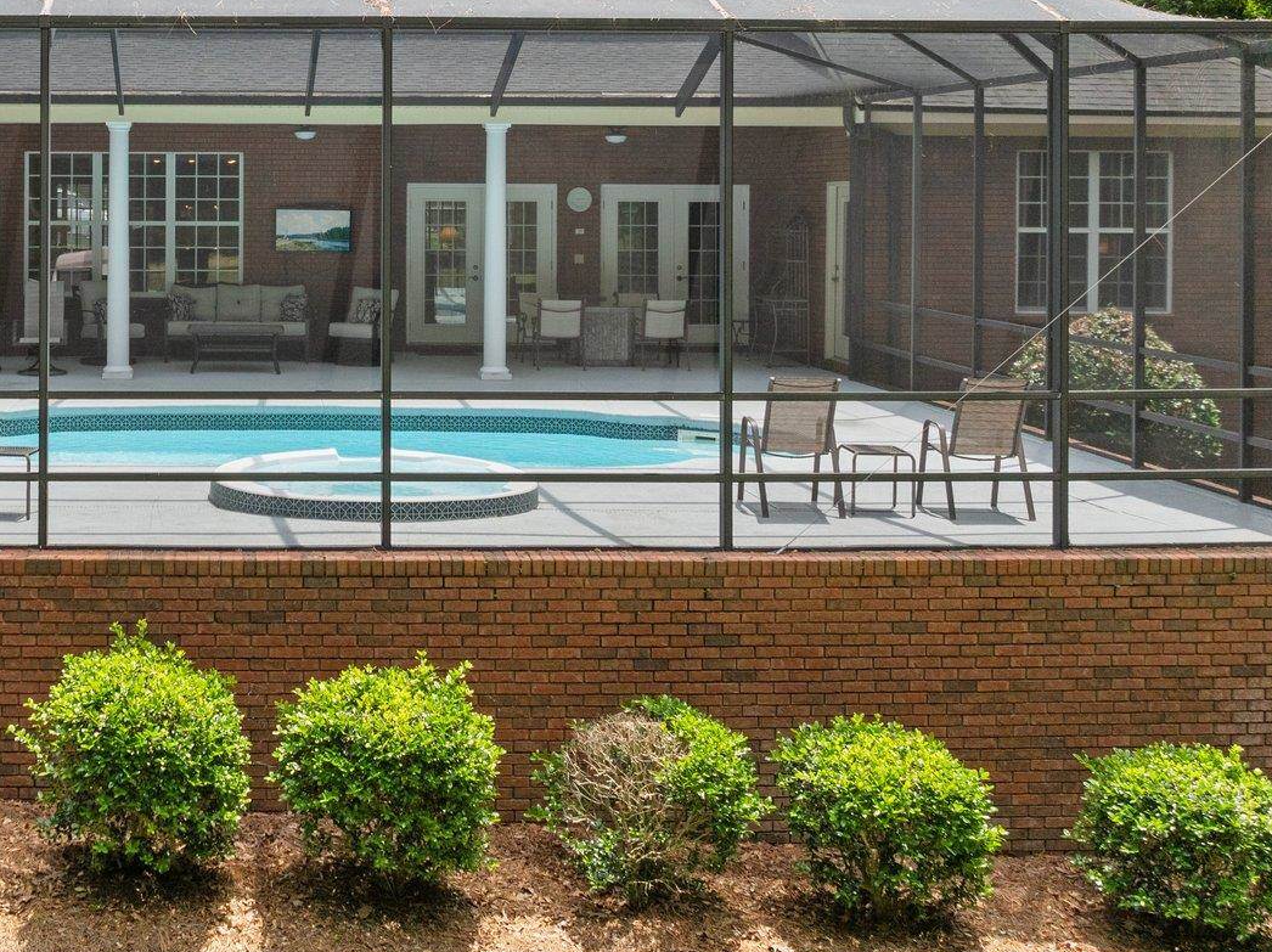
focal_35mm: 47
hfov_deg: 38.7
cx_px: 231
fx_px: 1726
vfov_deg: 30.1
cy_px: 183
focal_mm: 12.29
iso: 390
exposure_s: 1/1250
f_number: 2.8
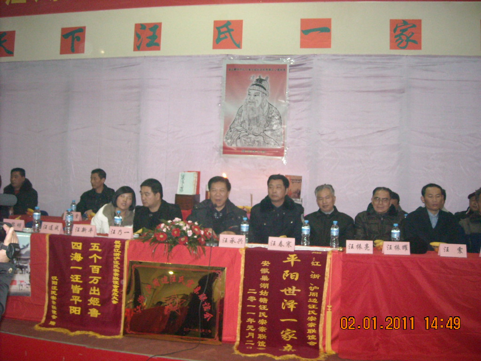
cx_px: 240
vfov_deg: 40.7
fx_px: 486
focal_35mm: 35
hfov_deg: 52.6
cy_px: 180
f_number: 2.8
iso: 644
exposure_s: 1/60
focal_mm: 5.7
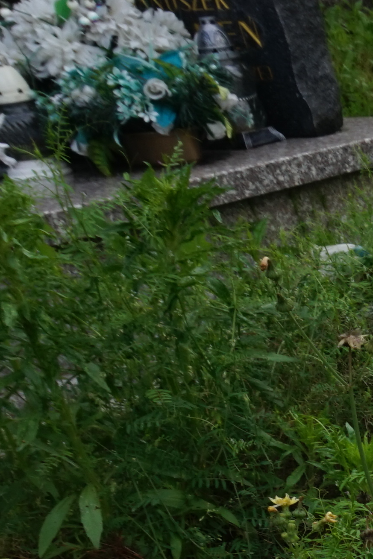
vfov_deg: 19.3
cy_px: 668
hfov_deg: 10.0
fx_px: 1554
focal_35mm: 100
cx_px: 1140
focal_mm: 16
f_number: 10
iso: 100
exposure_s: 1/80
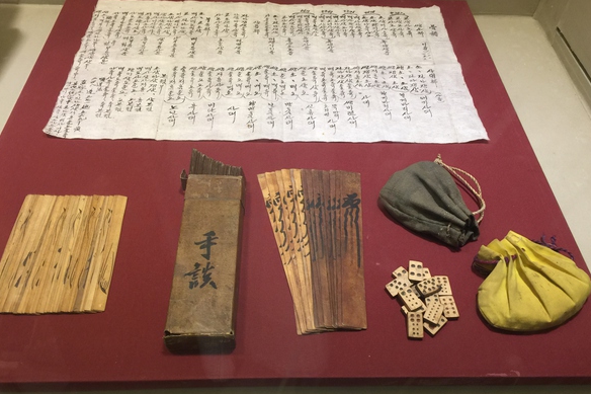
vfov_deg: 42.2
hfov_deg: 60.3
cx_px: 298
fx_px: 509
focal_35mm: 31
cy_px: 220
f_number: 2.2
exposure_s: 1/15
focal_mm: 4.15
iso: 50
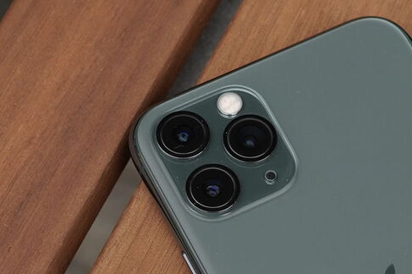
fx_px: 2482
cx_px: 366
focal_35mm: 217
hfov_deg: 9.5
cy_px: 184
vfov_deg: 6.3
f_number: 6.3
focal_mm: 55
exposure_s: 1/250
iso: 400
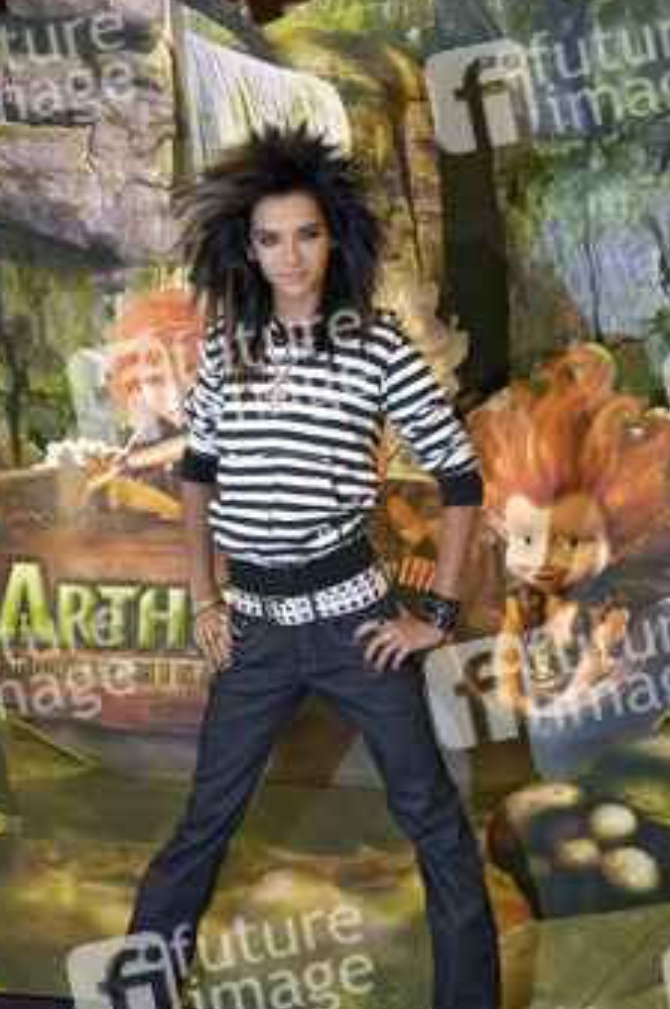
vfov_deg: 23.9
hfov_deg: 16.0
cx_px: 307
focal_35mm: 85
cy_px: 530
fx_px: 2380
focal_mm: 48
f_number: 4.5
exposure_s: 1/40
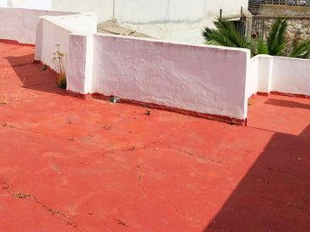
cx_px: 70
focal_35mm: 53
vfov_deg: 26.7
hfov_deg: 35.2
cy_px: 27
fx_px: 475
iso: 20
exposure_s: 1/6897
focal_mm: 3.99
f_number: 1.8
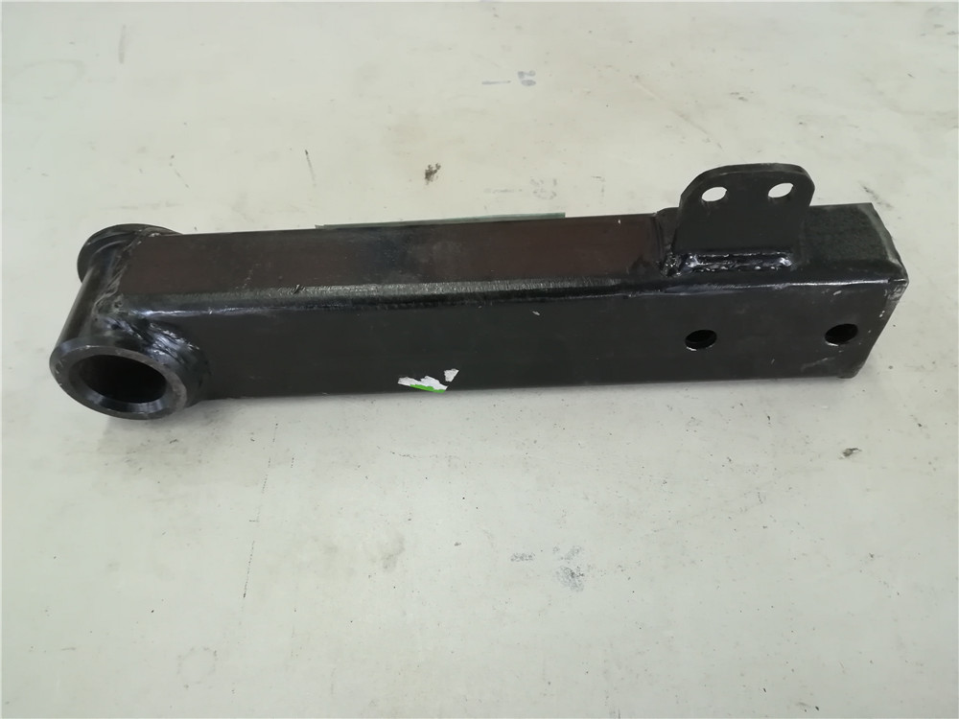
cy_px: 360
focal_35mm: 26
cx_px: 480
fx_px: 720
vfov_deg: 53.1
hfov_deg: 67.3
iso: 320
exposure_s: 1/30
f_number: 2.2
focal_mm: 3.83
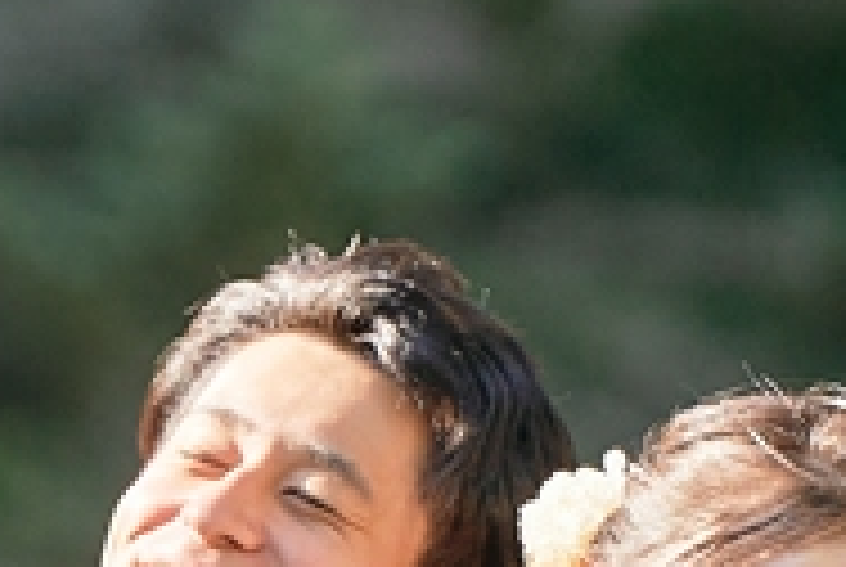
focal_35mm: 908
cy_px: 706
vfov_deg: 1.5
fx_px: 21371
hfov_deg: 2.3
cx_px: 202
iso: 100
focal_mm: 167
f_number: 2.8
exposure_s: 1/1250
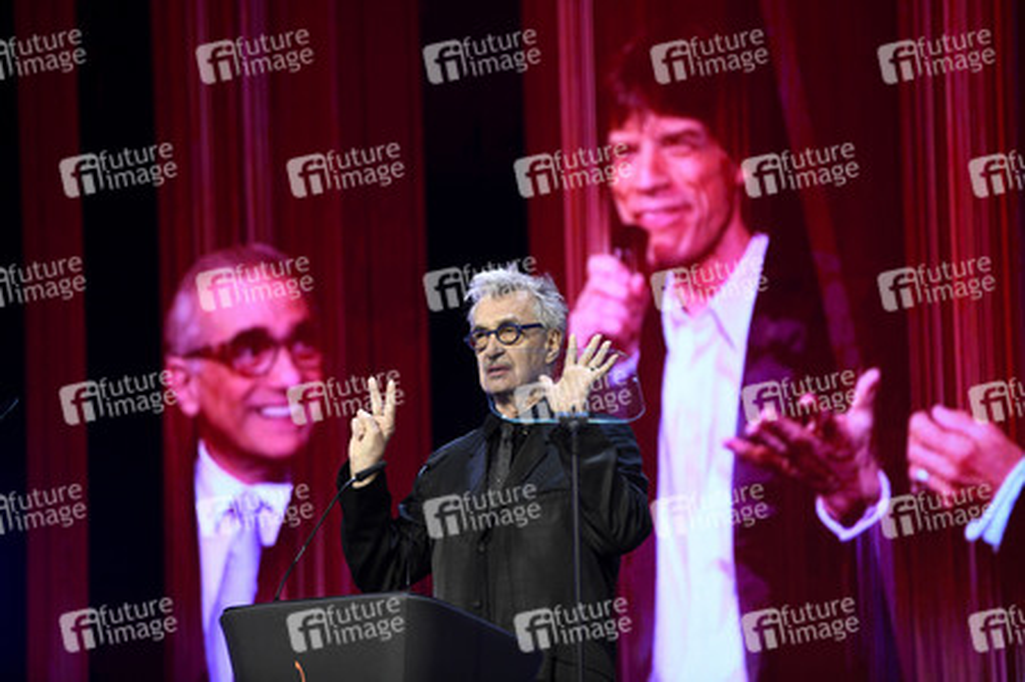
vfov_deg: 6.9
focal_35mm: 200
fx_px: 5690
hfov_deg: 10.3
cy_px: 341
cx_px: 512
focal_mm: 200
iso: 2500
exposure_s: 1/320
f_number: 3.5
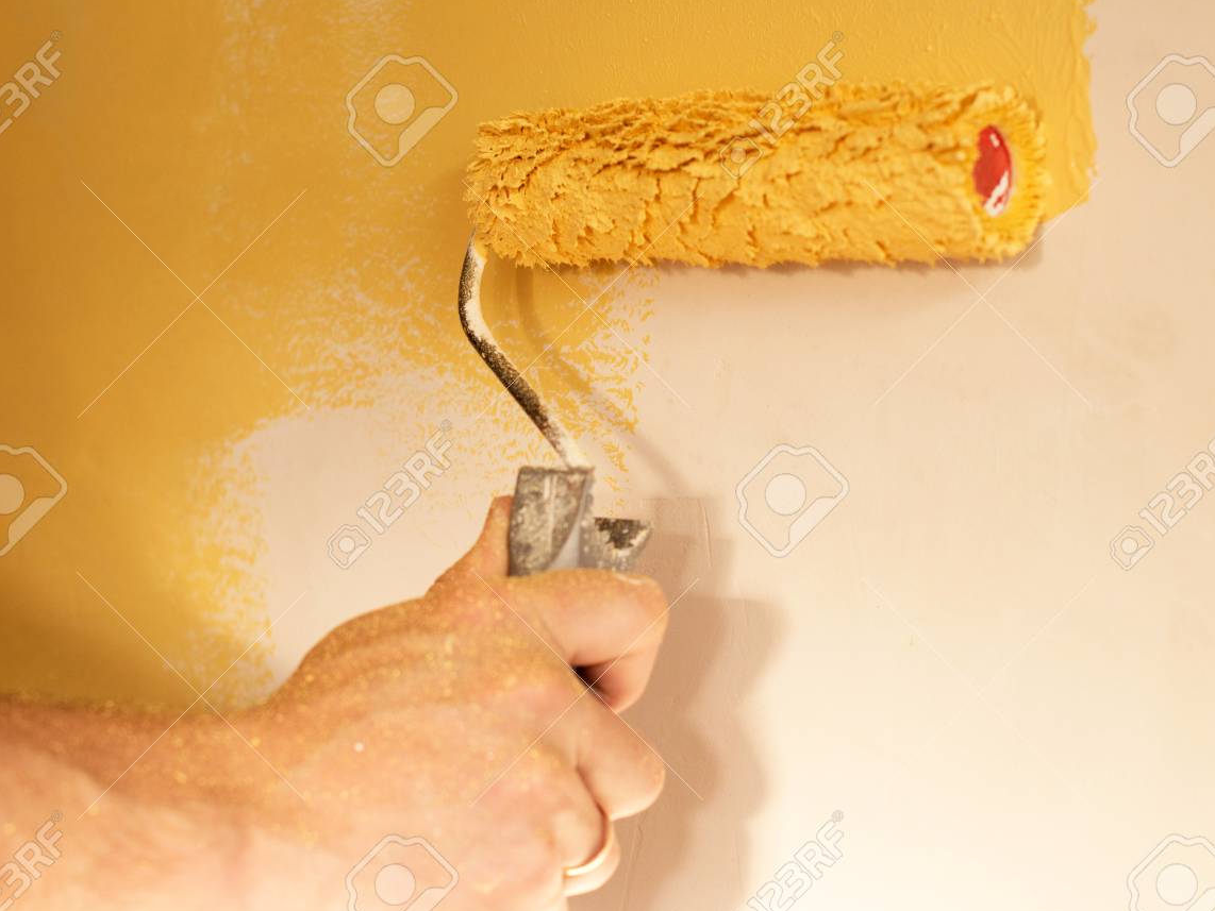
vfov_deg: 18.0
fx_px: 2879
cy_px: 456
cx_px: 588
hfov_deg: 23.8
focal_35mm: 82
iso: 200
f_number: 3.5
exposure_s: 1/50
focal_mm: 50
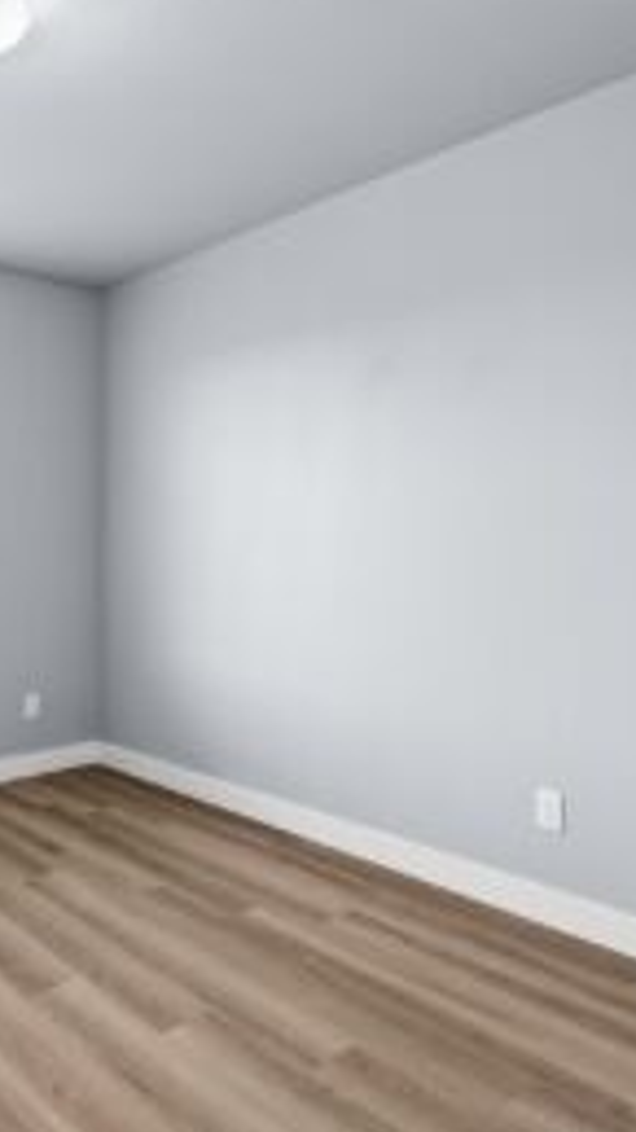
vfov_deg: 71.9
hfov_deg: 41.5
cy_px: 555
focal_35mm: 26
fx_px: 780
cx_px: 88
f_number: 2.8
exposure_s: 1/5
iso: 640
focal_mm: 16
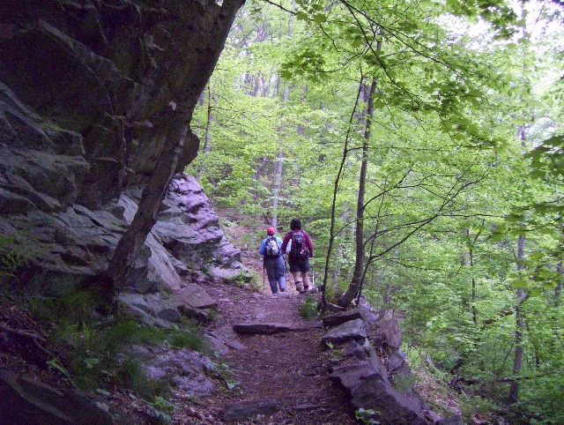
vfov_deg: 39.8
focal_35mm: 36
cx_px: 282
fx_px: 587
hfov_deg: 51.3
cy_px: 212
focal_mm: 6
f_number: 2.7
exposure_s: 1/200
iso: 800
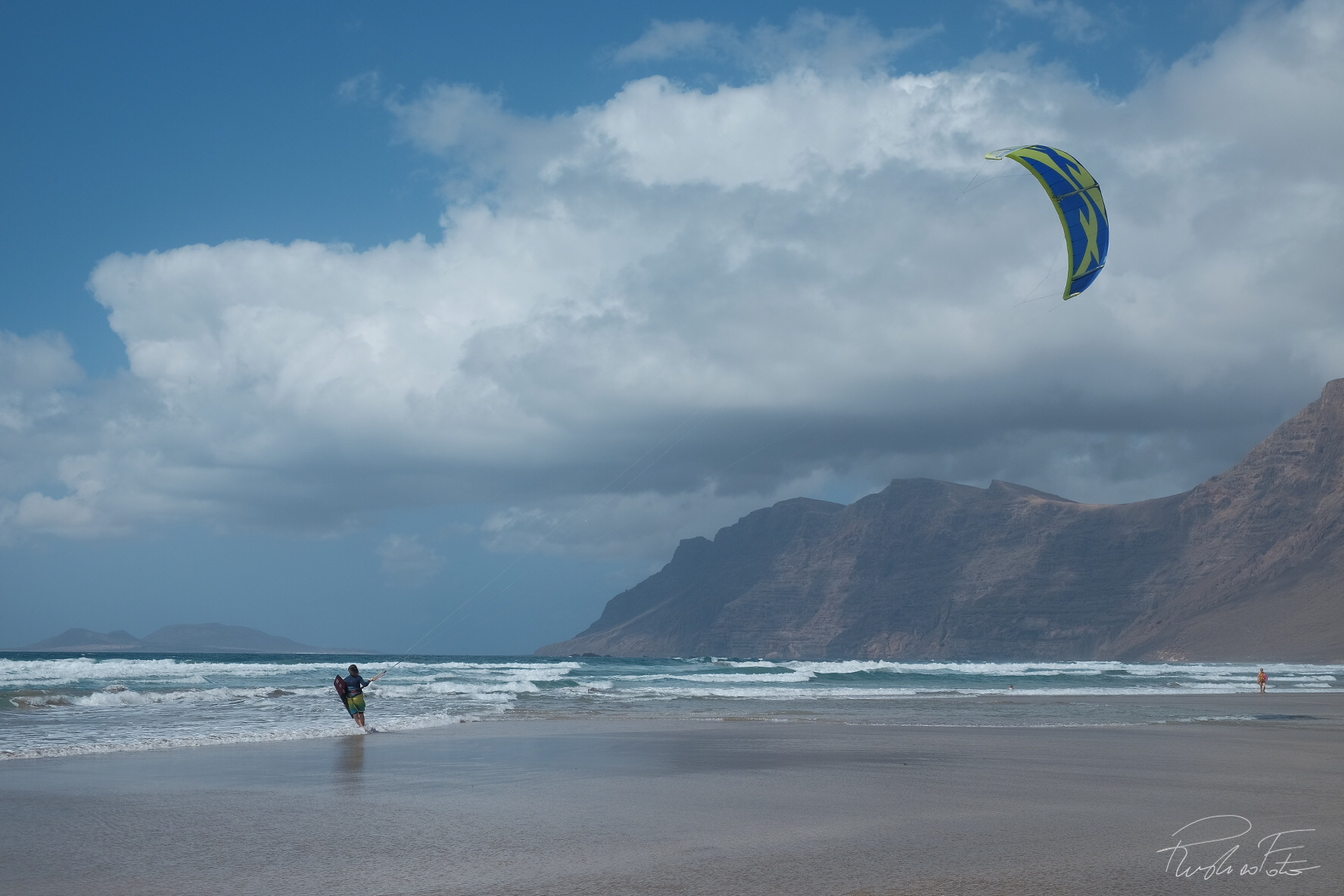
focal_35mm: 43
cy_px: 448
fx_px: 1605
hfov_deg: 45.4
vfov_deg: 31.2
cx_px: 672
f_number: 8
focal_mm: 28.9
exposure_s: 1/900
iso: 200
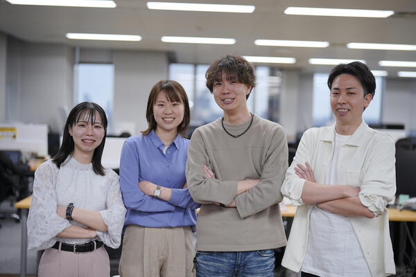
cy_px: 138
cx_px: 208
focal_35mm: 50
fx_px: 578
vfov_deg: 27.0
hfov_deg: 39.6
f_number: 1.4
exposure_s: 1/100
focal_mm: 50
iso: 100
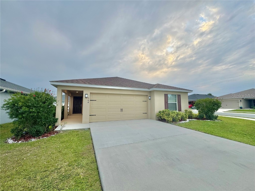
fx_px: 103
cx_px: 128
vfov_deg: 85.7
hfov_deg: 102.1
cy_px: 96
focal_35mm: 14
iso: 40
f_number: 2.2
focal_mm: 2.22
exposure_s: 1/99
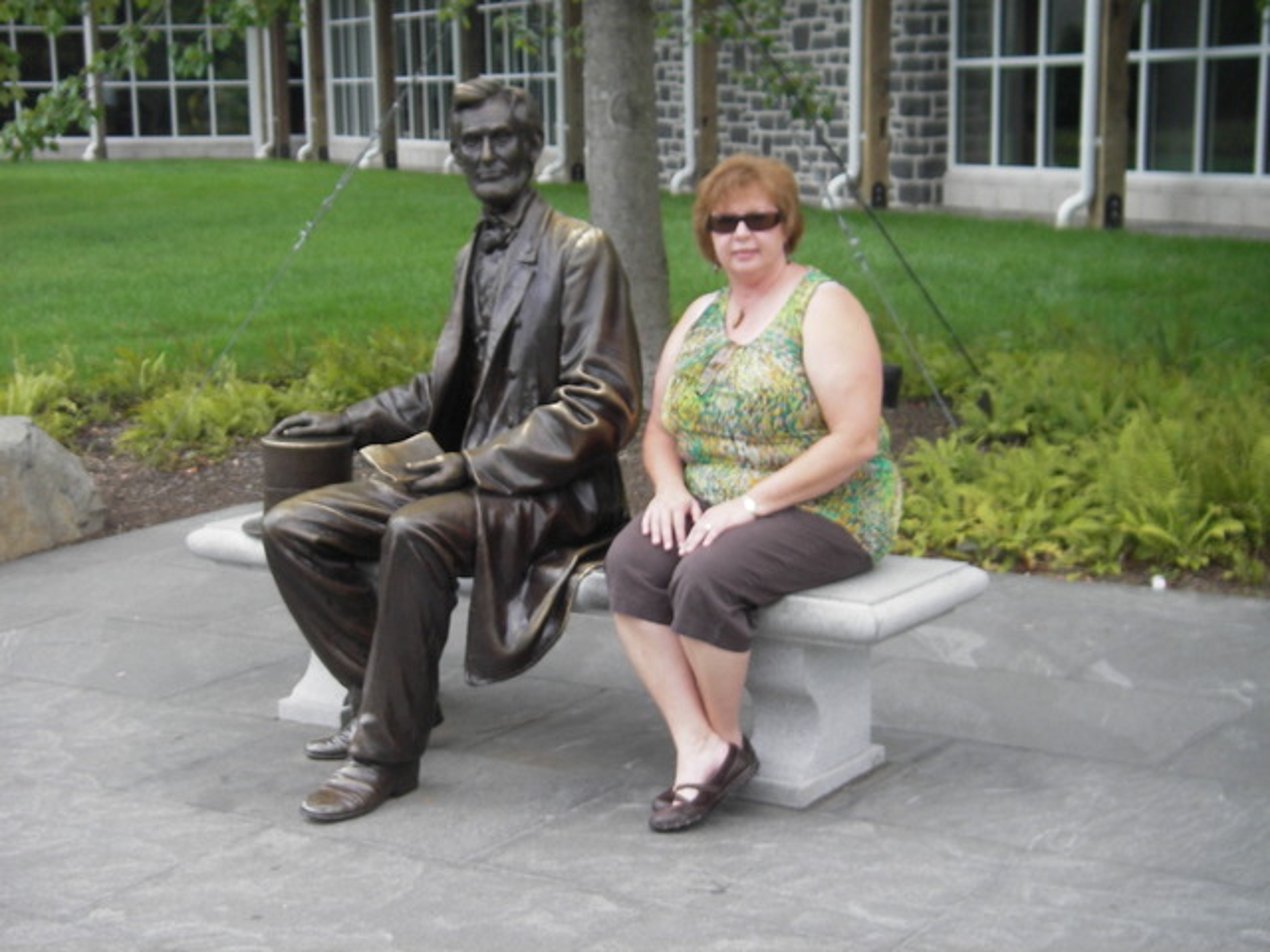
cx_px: 635
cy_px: 476
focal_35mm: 63
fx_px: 2311
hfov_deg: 30.7
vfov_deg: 23.3
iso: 50
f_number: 3.7
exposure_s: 1/160
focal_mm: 10.5
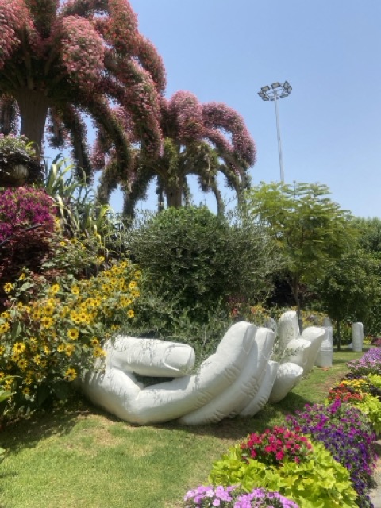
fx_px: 382
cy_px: 254
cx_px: 190
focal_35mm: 26
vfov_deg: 67.3
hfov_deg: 53.1
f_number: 1.8
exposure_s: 1/2625
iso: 32
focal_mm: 4.25
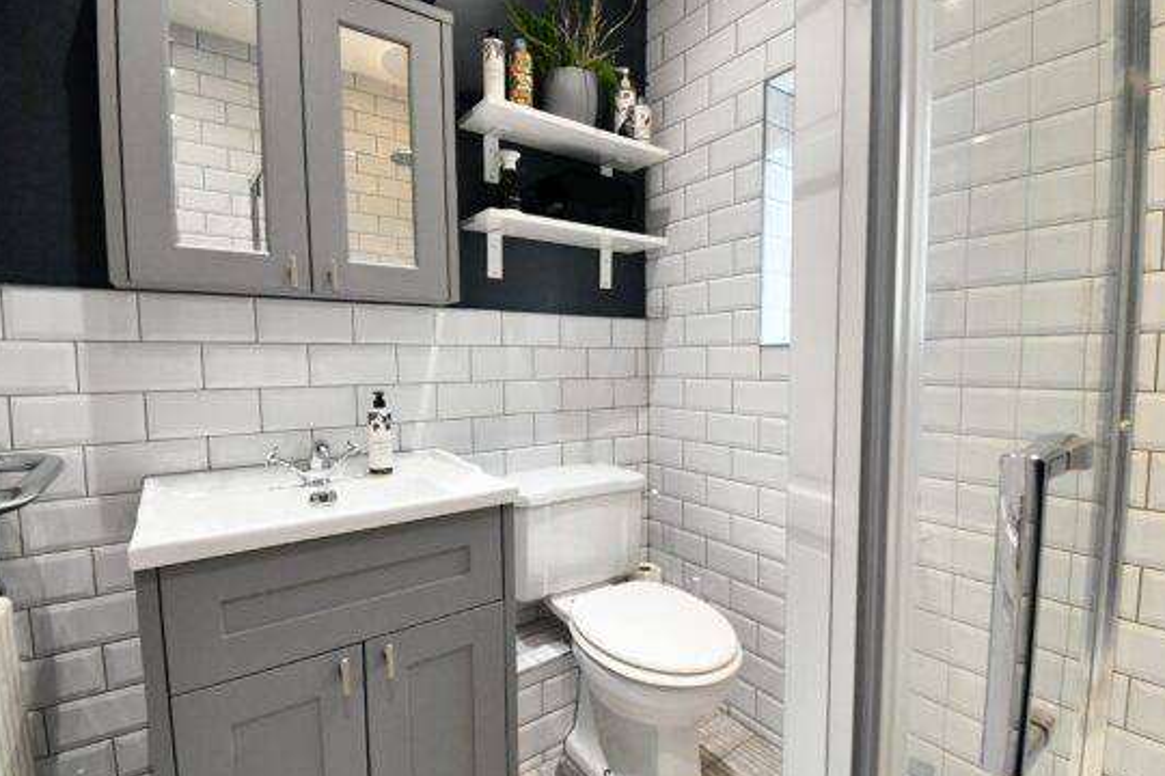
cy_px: 404
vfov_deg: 73.7
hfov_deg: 96.7
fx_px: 518
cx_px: 608
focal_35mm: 16
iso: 1600
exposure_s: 1/20
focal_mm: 10
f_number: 10
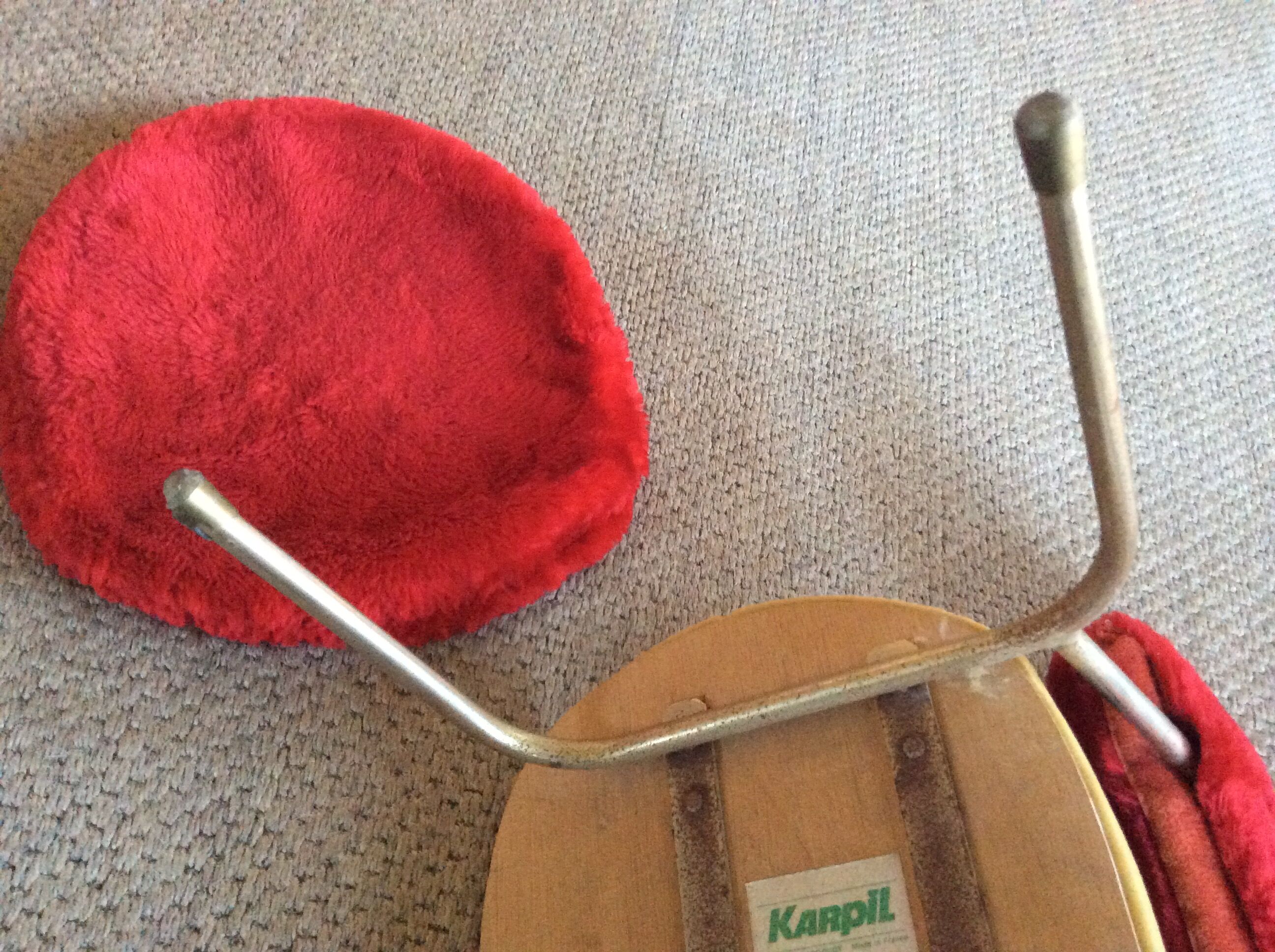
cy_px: 476
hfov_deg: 56.9
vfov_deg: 44.1
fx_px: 1177
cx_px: 638
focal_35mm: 32
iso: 400
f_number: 2.4
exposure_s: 1/17
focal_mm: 3.3
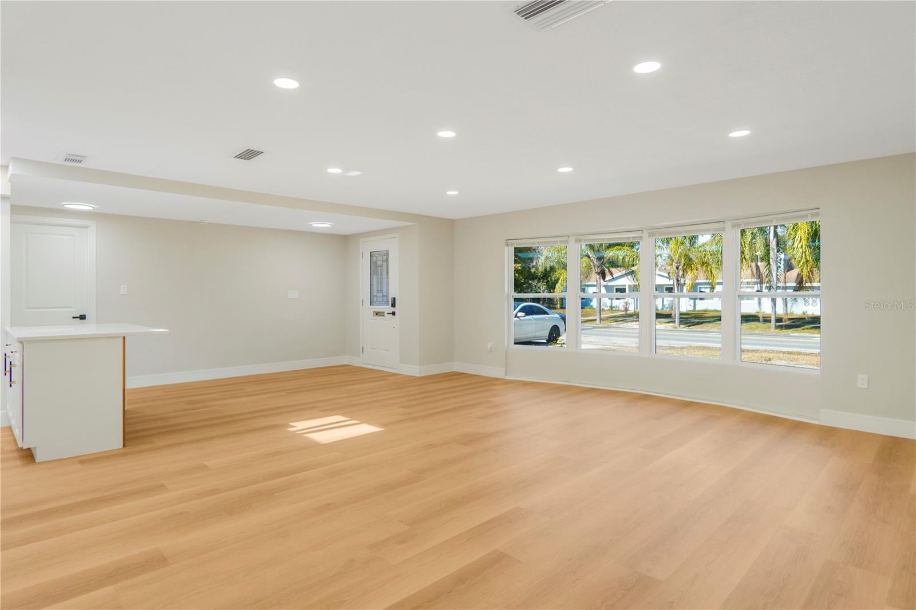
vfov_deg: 67.4
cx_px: 458
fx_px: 458
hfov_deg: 90.0
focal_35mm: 18
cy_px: 305
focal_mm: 12
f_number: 3.2
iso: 100
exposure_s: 1/80
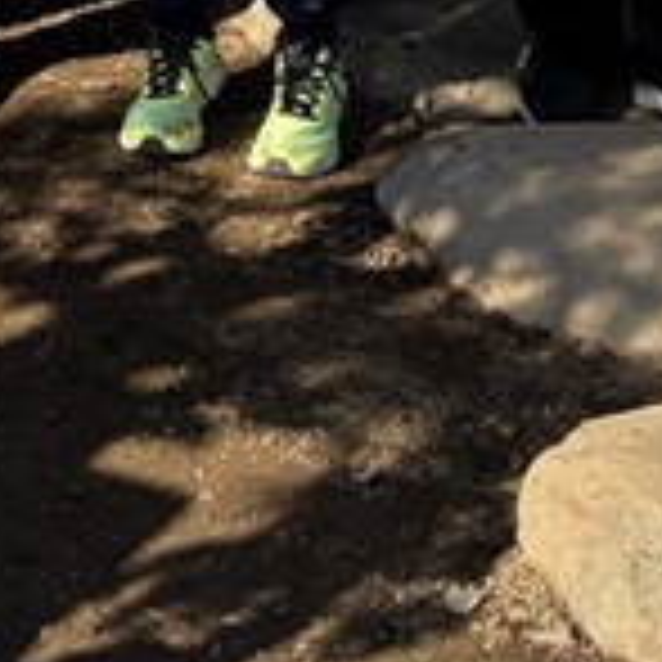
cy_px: -869
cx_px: 257
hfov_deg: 11.6
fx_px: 3245
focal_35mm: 150
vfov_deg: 10.3
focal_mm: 5.96
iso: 50
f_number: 1.6
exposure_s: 1/1912
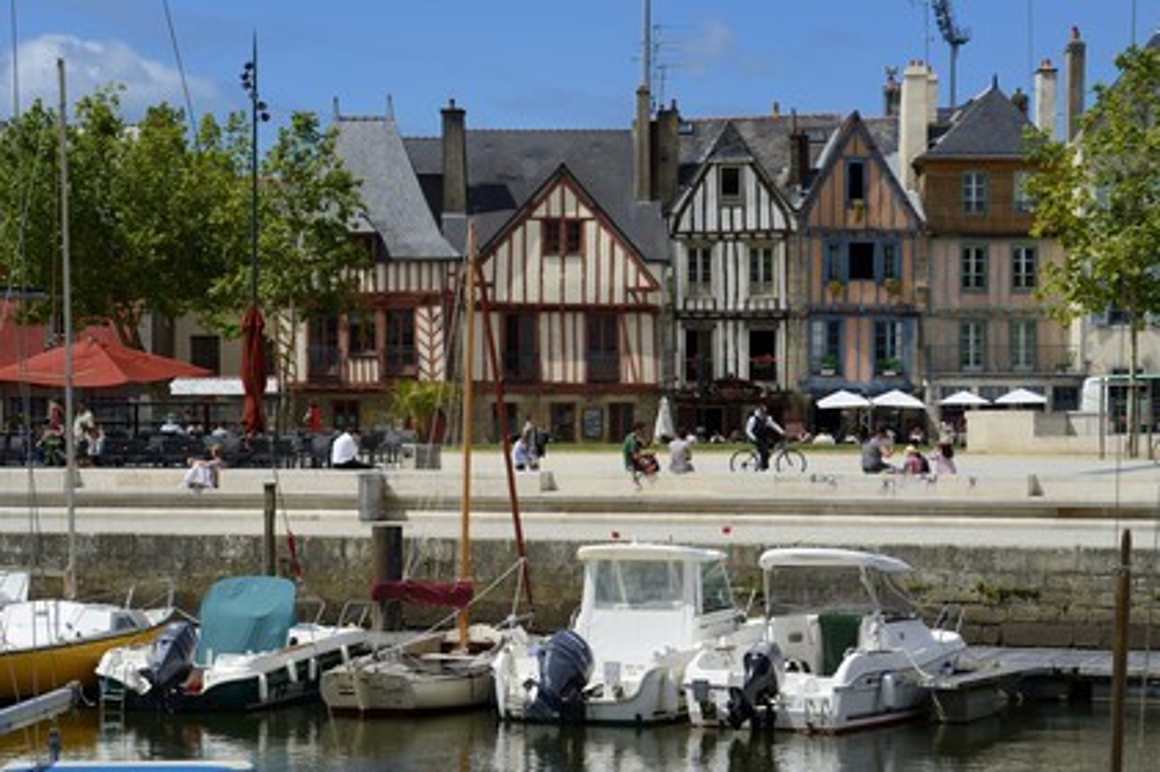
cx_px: 580
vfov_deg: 13.0
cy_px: 386
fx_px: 3381
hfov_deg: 19.5
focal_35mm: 105
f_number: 16
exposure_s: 1/200
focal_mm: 105
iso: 200
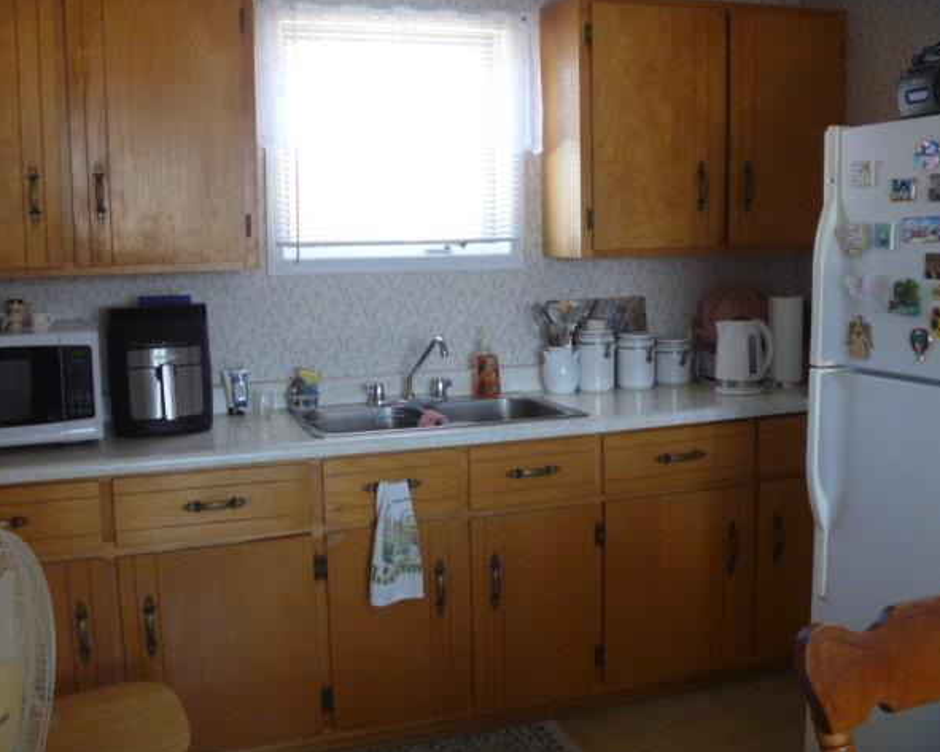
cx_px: 455
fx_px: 1030
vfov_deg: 40.1
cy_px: 377
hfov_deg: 49.1
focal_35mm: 37
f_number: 3.5
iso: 250
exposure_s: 1/30
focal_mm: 6.3
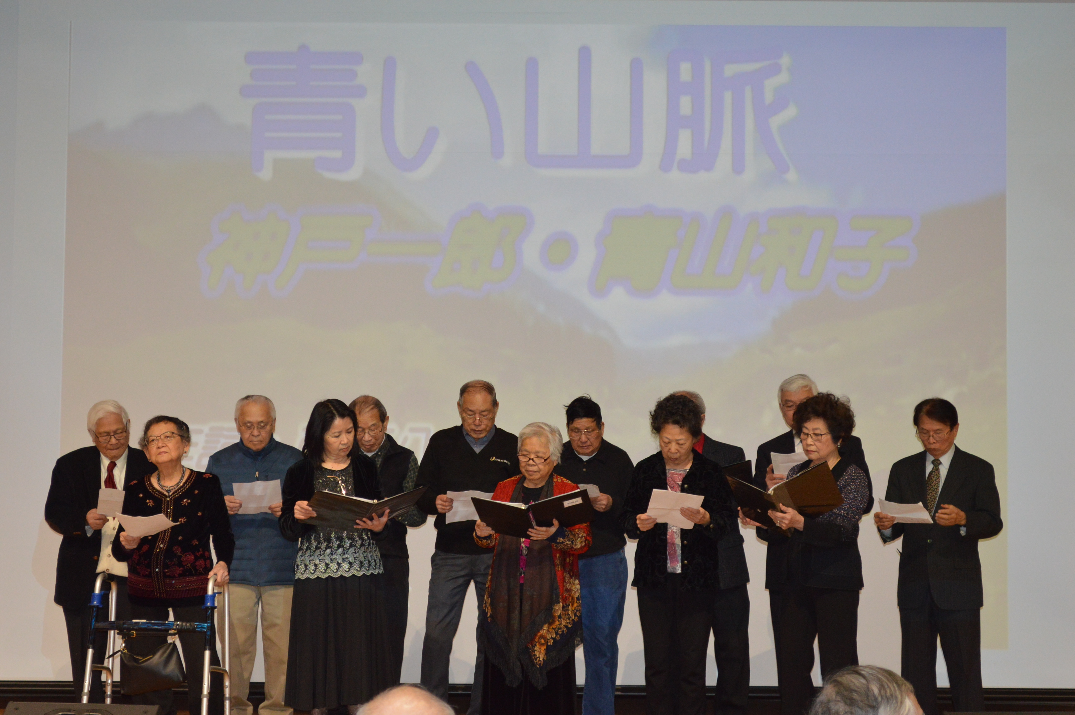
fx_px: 2327
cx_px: 538
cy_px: 358
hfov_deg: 26.0
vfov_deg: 17.5
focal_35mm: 78
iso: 1250
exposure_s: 1/60
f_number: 5.6
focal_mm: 52
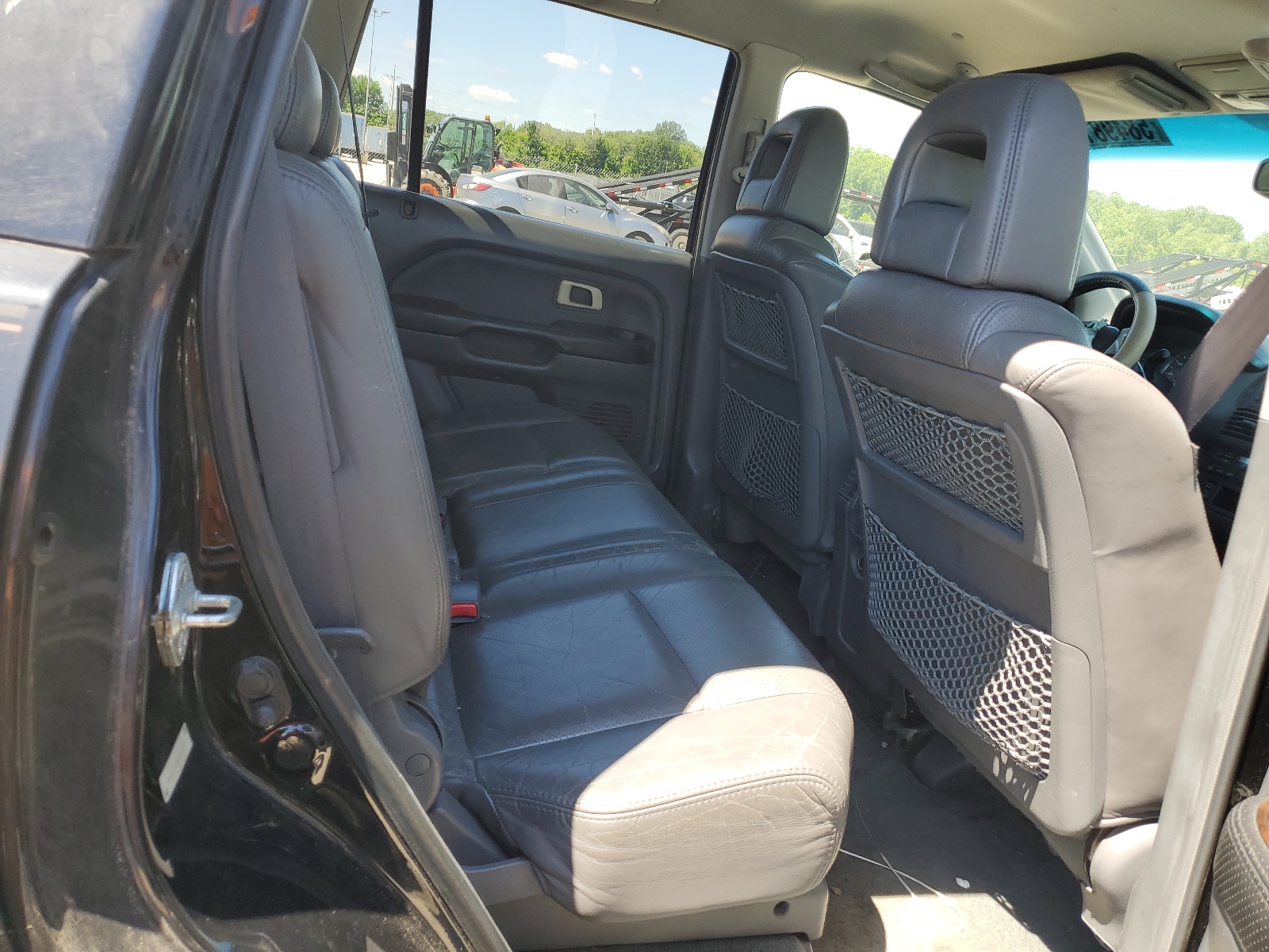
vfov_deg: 53.1
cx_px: 634
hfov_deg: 67.3
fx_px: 953
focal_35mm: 26
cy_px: 476
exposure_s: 1/333
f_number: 1.5
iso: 50
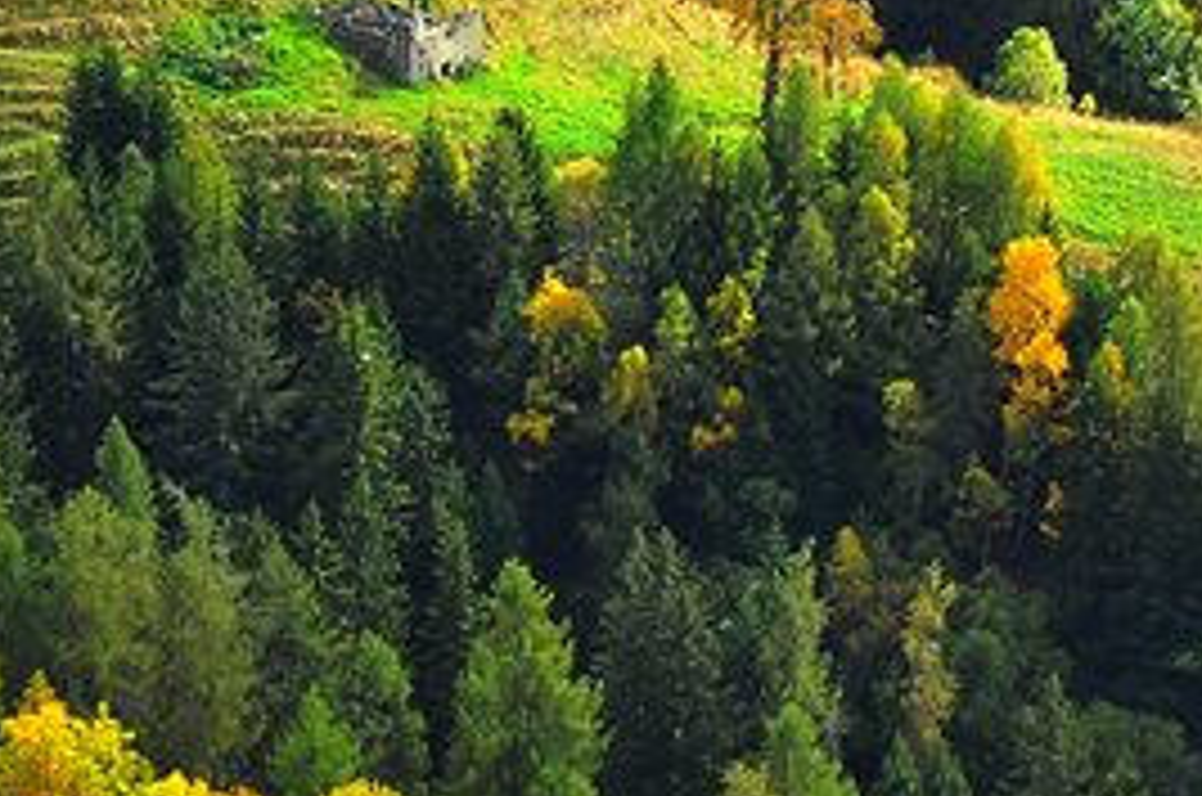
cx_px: 558
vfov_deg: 5.0
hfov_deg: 7.5
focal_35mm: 276
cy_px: 180
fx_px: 9199
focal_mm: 48
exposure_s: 1/250
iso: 400
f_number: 8
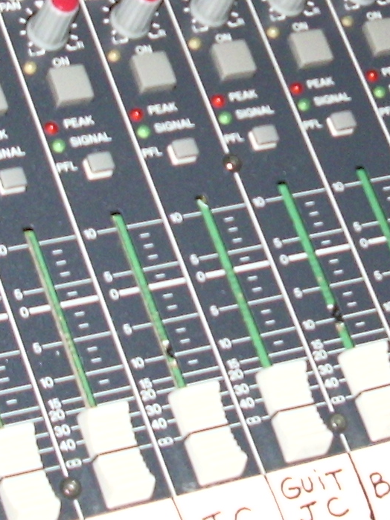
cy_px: -13
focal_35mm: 141
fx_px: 2119
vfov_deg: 13.8
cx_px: 320
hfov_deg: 10.5
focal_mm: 5.8
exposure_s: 1/40
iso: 160
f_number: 2.6
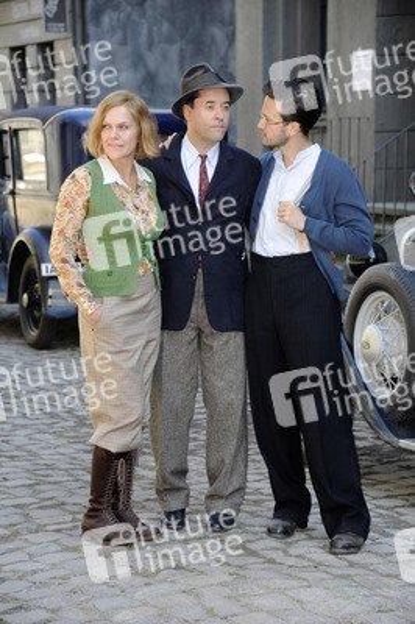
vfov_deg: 18.3
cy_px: 312
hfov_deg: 12.2
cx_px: 208
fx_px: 1940
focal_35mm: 112
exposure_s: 1/125
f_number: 5.3
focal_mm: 112
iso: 320
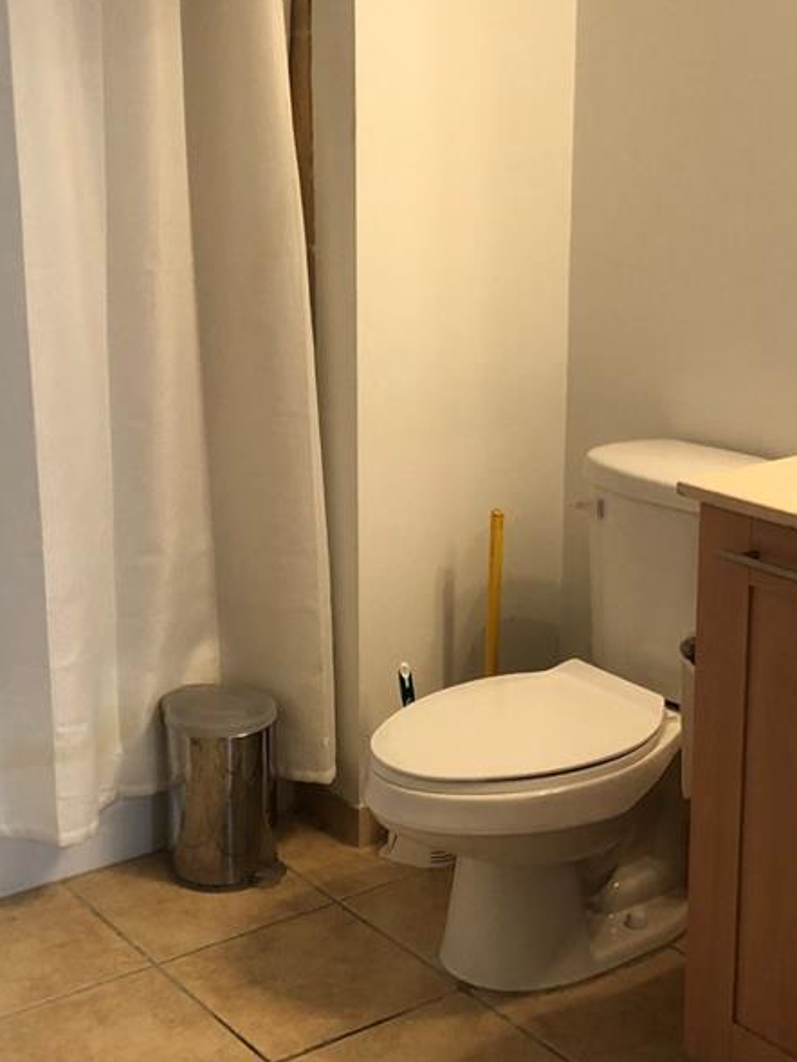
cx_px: 391
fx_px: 1749
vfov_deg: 33.8
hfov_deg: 25.7
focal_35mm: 57
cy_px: 507
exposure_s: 1/17
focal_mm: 3.99
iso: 40
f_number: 1.8
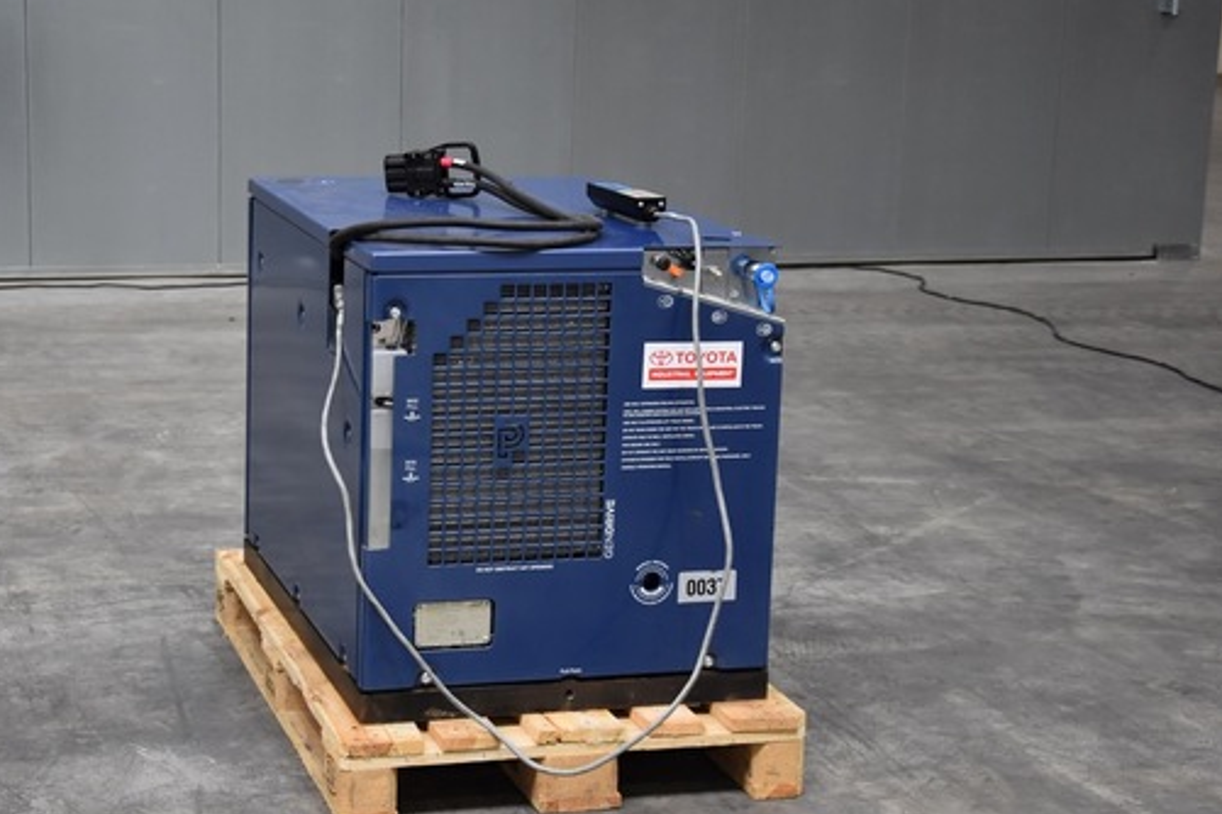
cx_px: 501
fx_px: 2546
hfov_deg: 26.9
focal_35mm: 75
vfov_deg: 18.2
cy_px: 368
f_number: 4.8
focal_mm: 42
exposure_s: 1/60
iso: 800
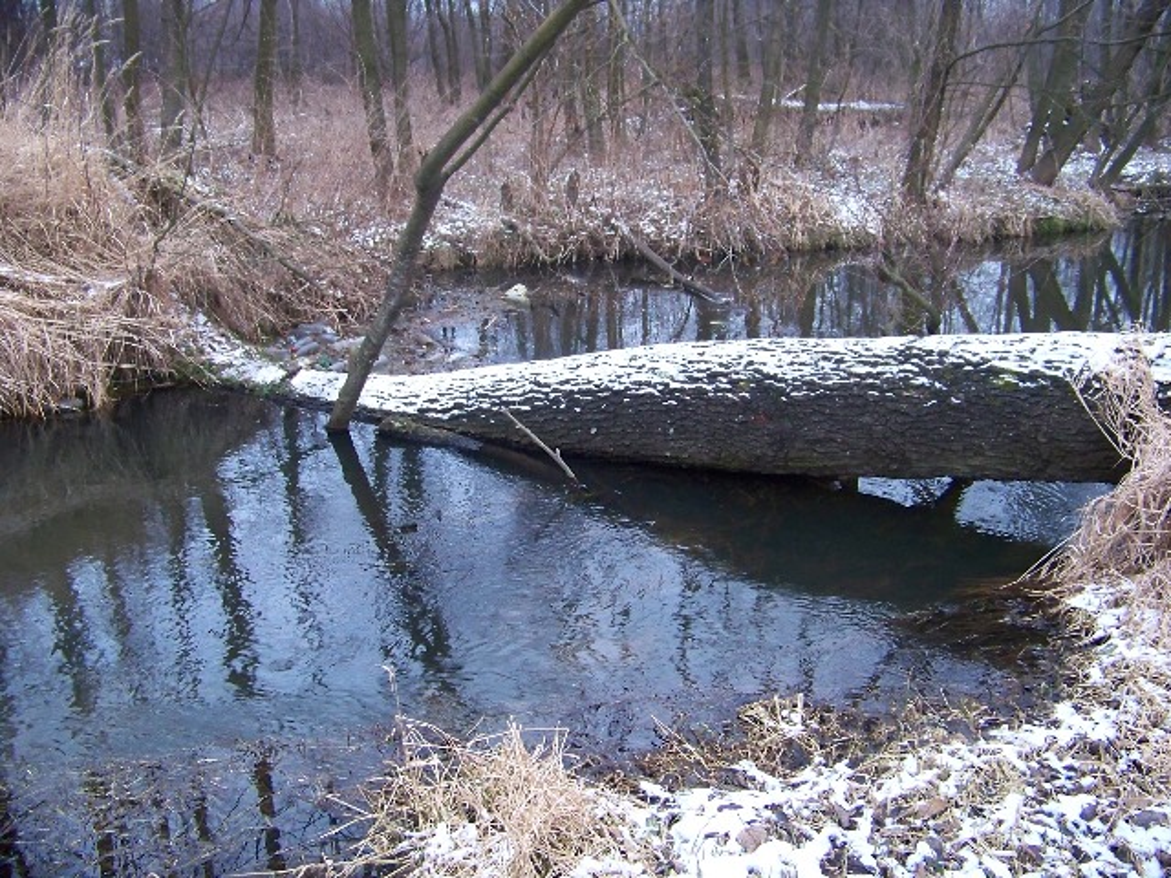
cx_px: 586
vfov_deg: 39.7
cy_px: 439
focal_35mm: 36
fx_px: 1218
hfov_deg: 51.4
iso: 250
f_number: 2.8
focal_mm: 5.85
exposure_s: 1/30
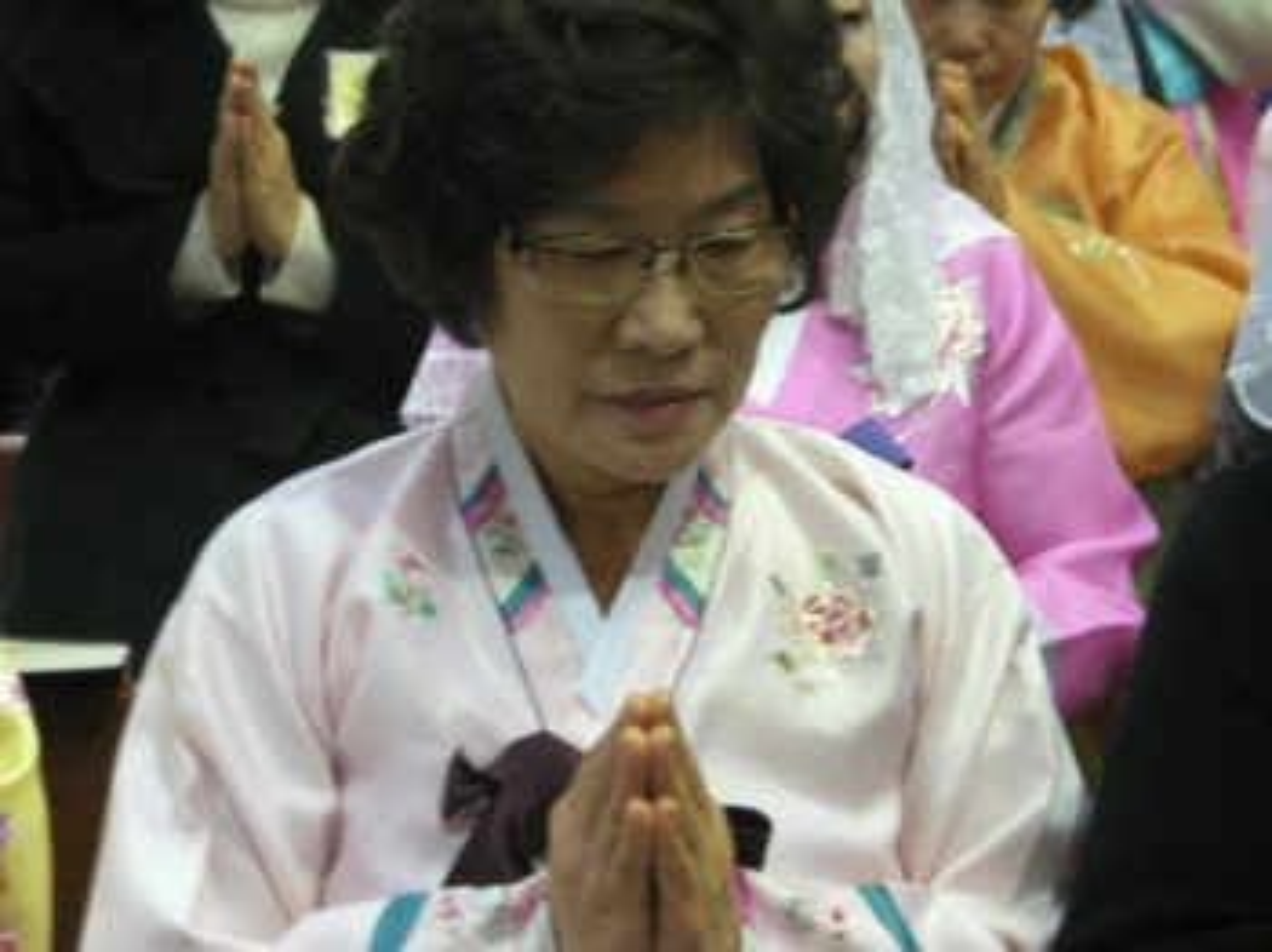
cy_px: 476
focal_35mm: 135
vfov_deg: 11.0
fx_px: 4957
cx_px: 636
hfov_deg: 14.6
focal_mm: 34.8
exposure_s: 1/5
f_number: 3.5
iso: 100
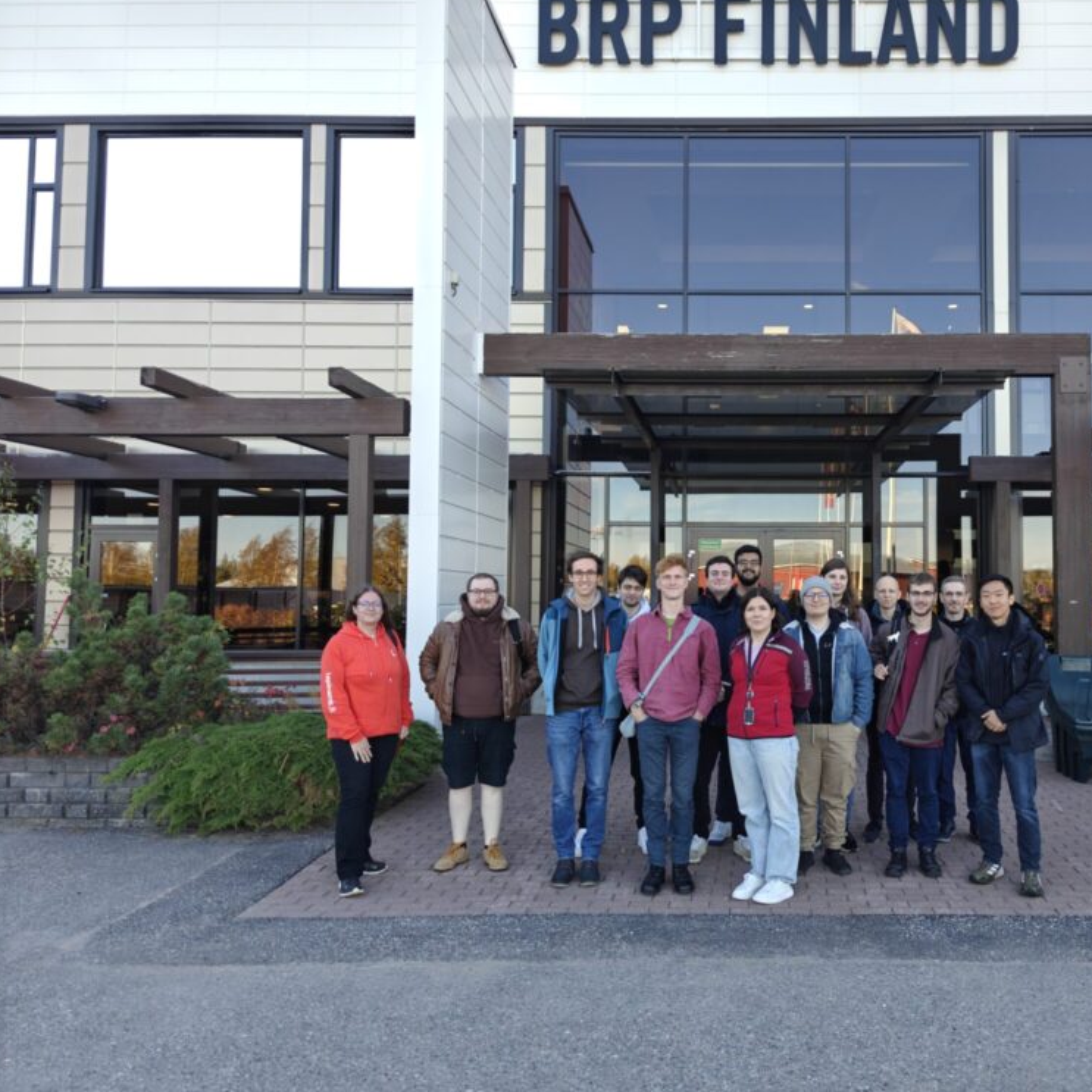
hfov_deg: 55.9
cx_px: 745
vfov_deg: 57.3
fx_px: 999
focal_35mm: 28
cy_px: 551
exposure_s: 1/325
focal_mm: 6.06
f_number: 3.5
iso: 80
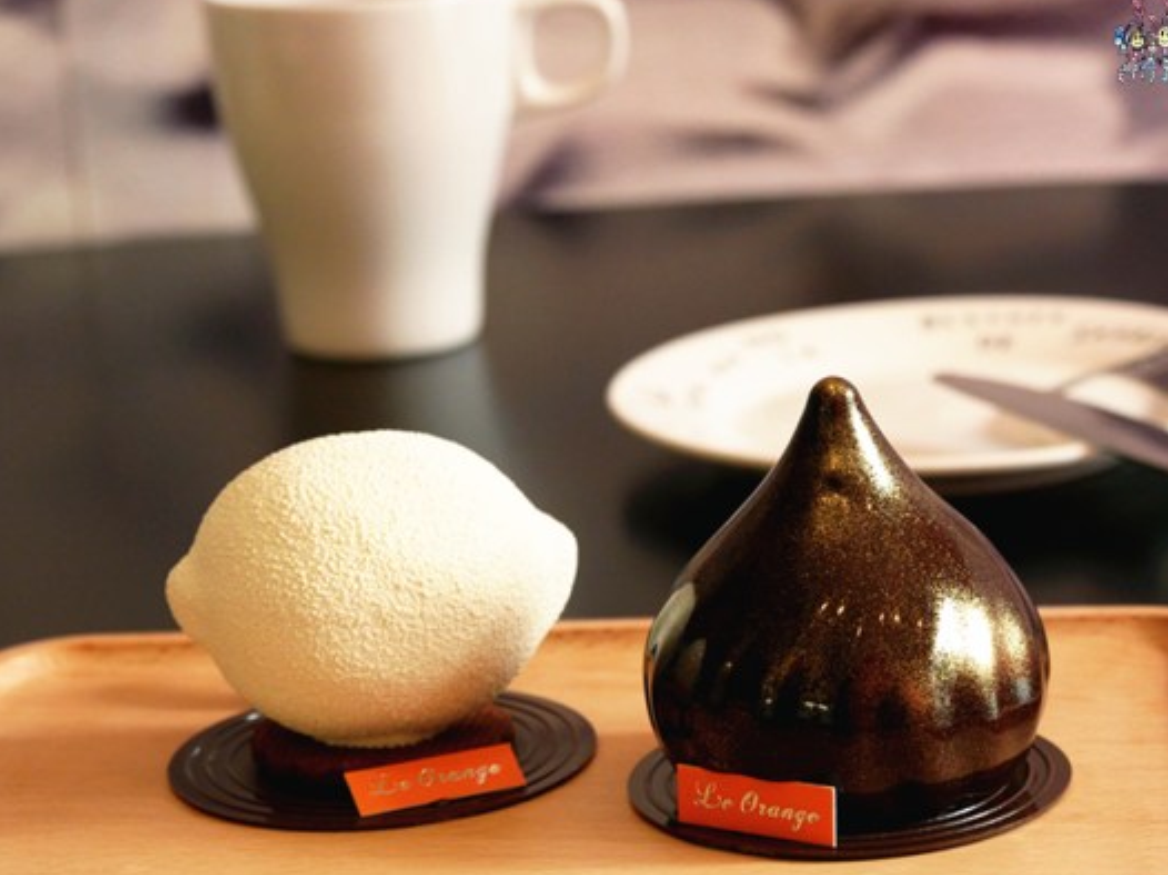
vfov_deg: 14.1
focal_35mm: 105
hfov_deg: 18.7
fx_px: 3541
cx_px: 662
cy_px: 469
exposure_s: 1/125
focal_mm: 46
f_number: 5.6
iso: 1600
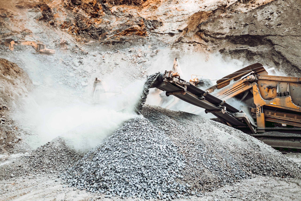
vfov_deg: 53.1
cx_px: 150
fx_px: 201
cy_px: 100
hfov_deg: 73.7
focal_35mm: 24
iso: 80
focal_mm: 24
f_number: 1.8
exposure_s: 1/1000
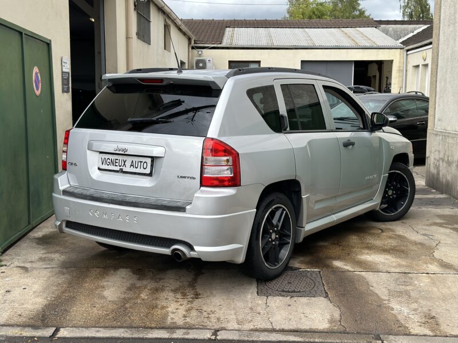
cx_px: 229
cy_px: 172
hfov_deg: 39.7
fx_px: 635
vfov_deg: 30.3
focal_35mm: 48
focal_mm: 6.86
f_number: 1.78
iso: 64
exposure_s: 1/990
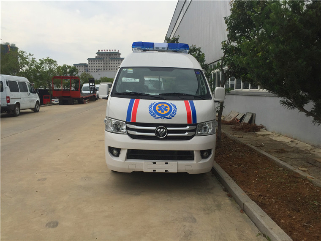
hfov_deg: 61.7
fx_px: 269
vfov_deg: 48.2
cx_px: 160
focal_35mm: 29
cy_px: 120
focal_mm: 4.15
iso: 32
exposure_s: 1/2475
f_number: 2.2
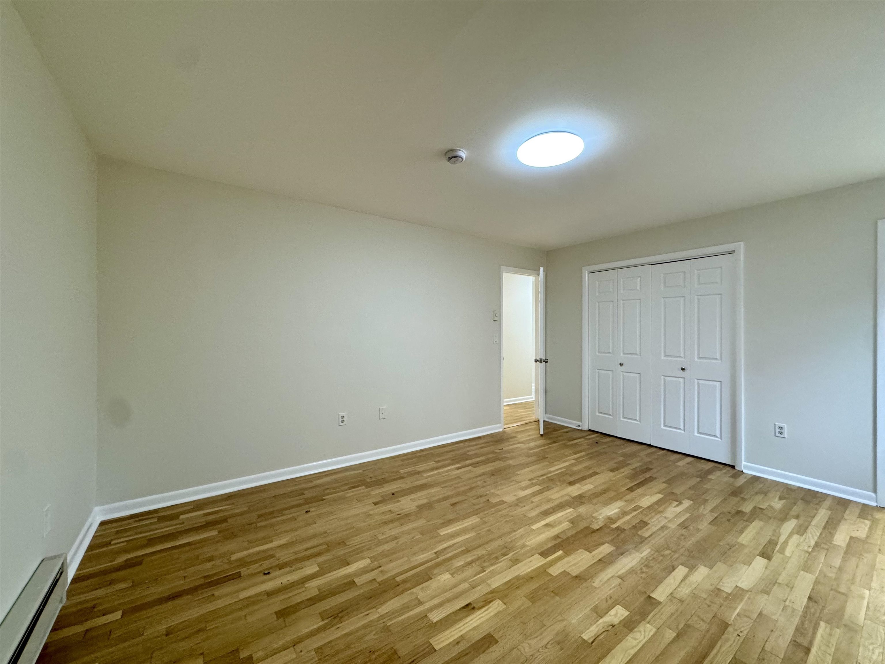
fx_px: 358
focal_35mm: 14
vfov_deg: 85.7
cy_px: 332
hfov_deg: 102.1
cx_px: 442
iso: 250
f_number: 2.2
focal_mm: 2.22
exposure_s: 1/120
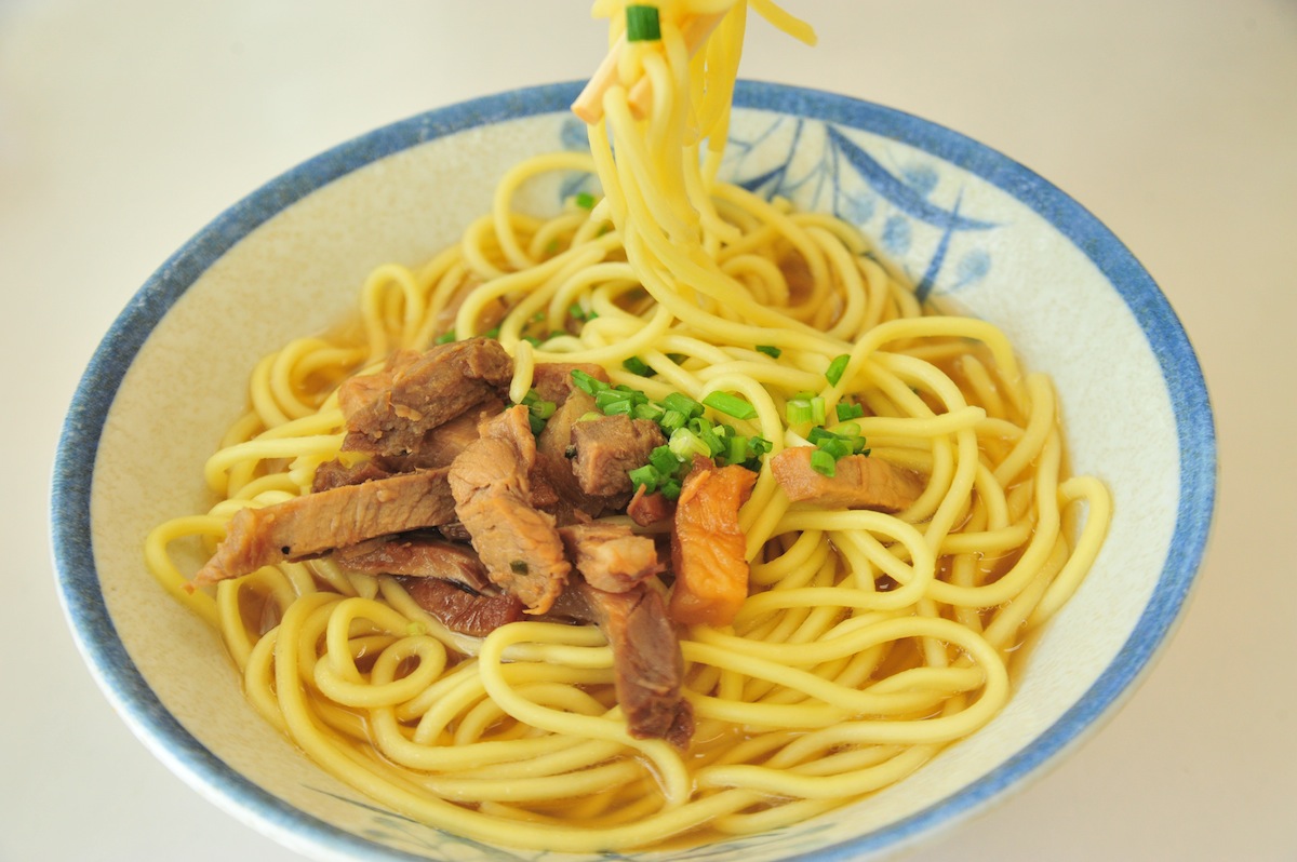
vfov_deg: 24.6
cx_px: 648
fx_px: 1980
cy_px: 431
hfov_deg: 36.3
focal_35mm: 55
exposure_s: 1/160
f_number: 8
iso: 1600
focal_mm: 55
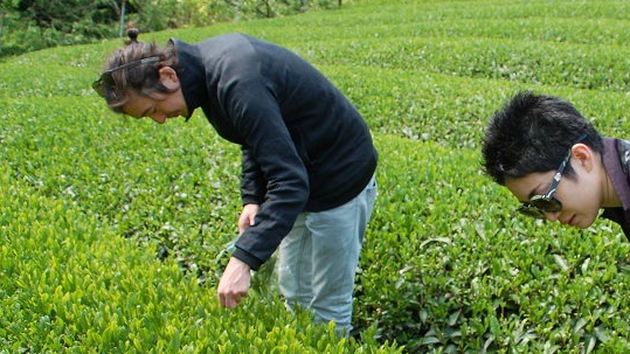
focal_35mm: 44
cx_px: 459
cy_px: 209
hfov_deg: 45.1
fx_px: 735
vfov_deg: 27.0
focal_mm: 18
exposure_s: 1/125
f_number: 5.6
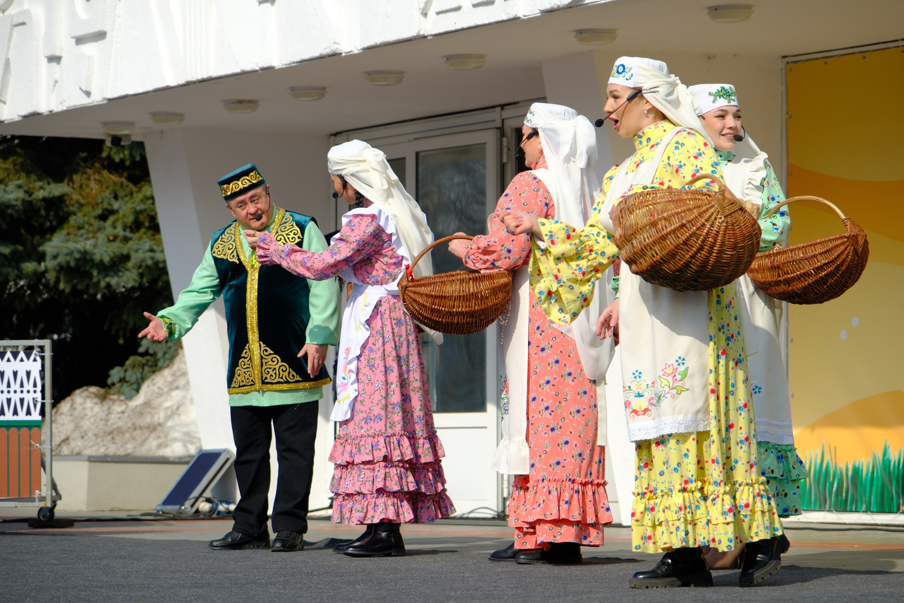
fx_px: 3013
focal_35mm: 120
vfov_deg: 11.4
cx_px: 452
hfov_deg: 17.1
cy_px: 302
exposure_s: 1/1600
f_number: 4
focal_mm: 80
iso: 125
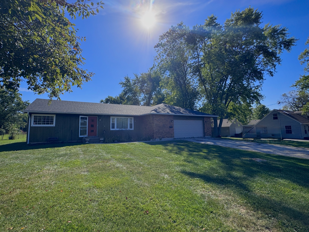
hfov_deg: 102.1
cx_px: 154
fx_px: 125
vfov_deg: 85.7
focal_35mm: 14
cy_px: 116
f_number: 2.2
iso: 50
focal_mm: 2.22
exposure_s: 1/1709
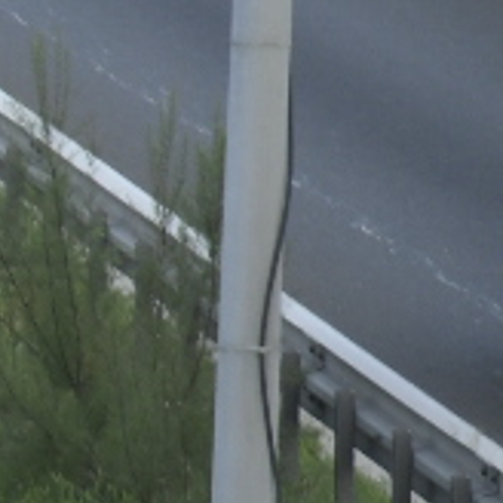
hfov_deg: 2.0
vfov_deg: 2.0
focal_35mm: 879
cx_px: -1846
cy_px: 405
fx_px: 14451
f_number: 4
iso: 400
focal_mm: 105
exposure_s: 1/250
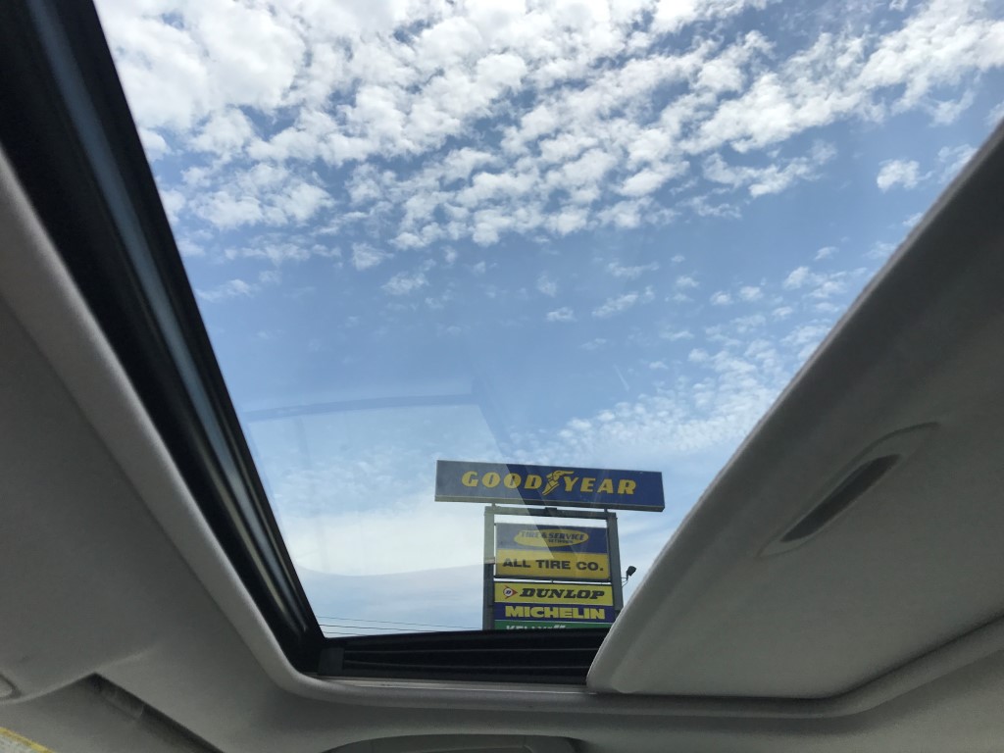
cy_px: 376
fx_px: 812
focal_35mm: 28
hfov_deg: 63.4
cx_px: 502
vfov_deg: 49.7
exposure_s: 1/1030
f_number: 1.8
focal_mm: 3.99
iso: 20
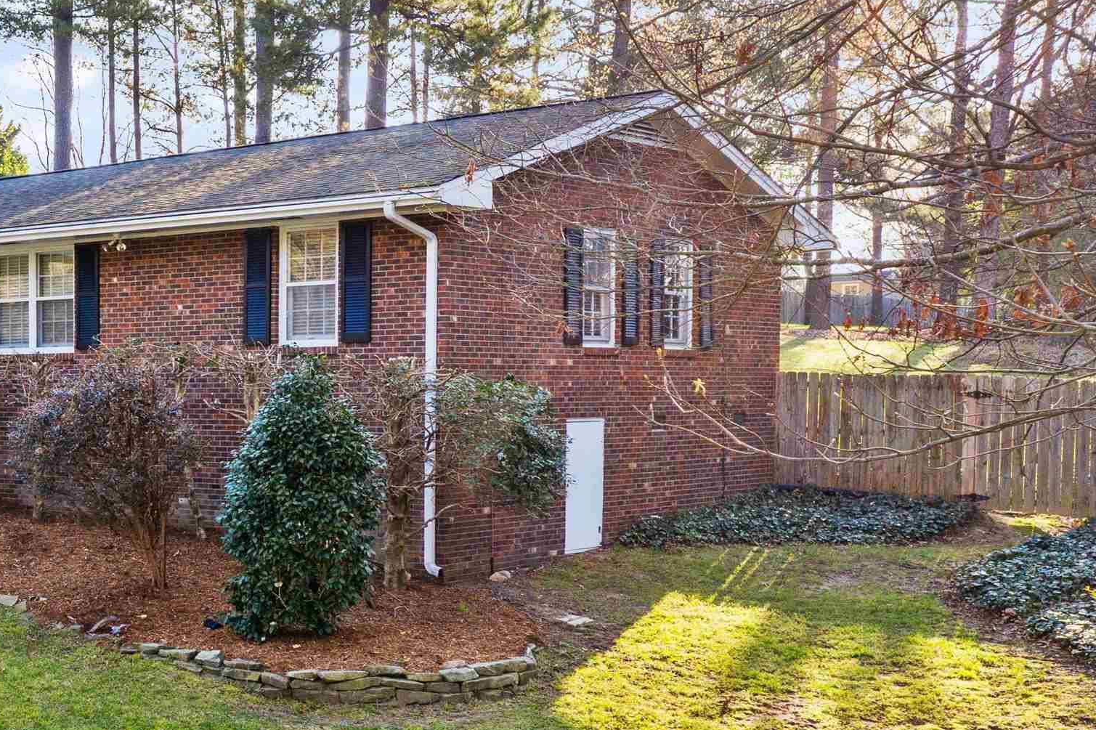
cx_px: 4
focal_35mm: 57
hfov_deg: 32.3
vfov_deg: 23.7
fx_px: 1735
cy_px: 471
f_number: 4.5
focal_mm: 10.26
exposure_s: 1/200
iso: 100
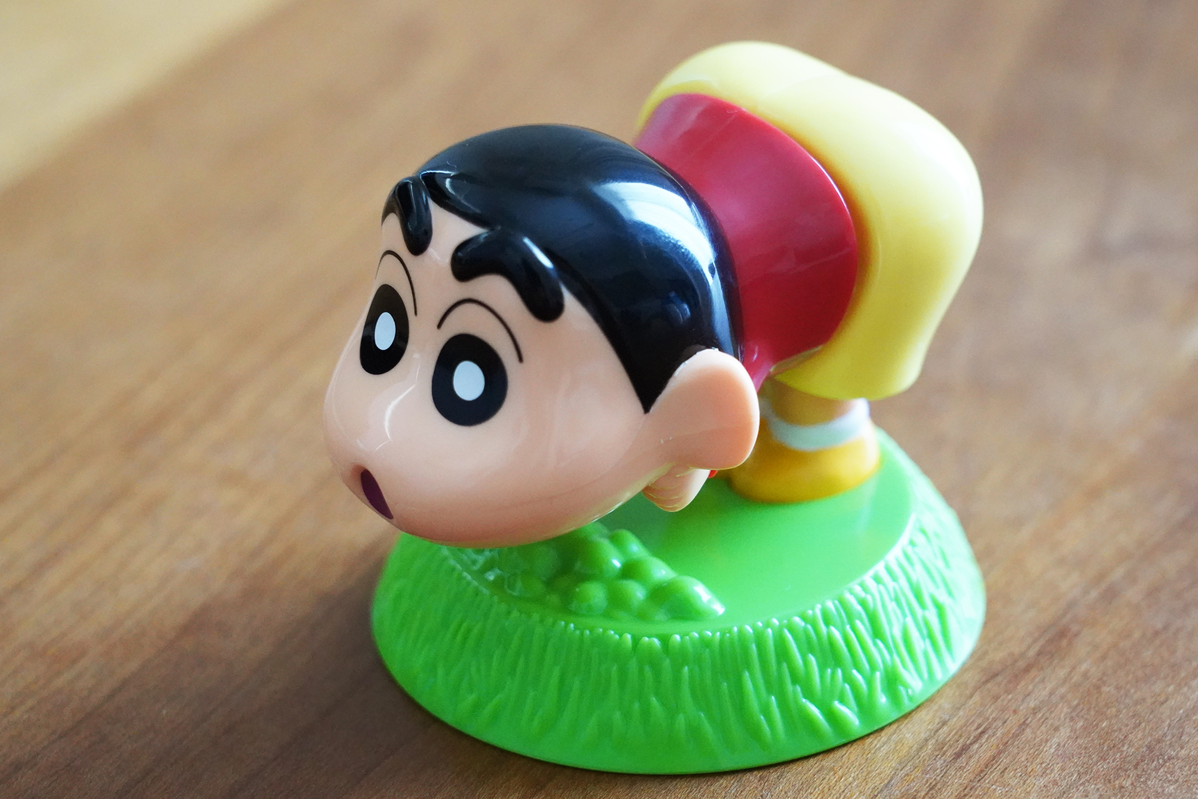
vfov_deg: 13.0
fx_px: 3494
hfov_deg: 19.5
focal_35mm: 105
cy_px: 400
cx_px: 599
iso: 12800
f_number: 9
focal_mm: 105
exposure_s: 1/60
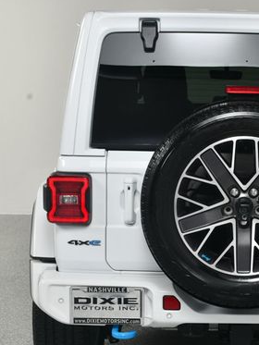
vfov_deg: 23.3
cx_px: 237
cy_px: 187
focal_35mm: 84
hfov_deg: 17.3
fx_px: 838
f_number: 13
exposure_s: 1/160
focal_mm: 34
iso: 100
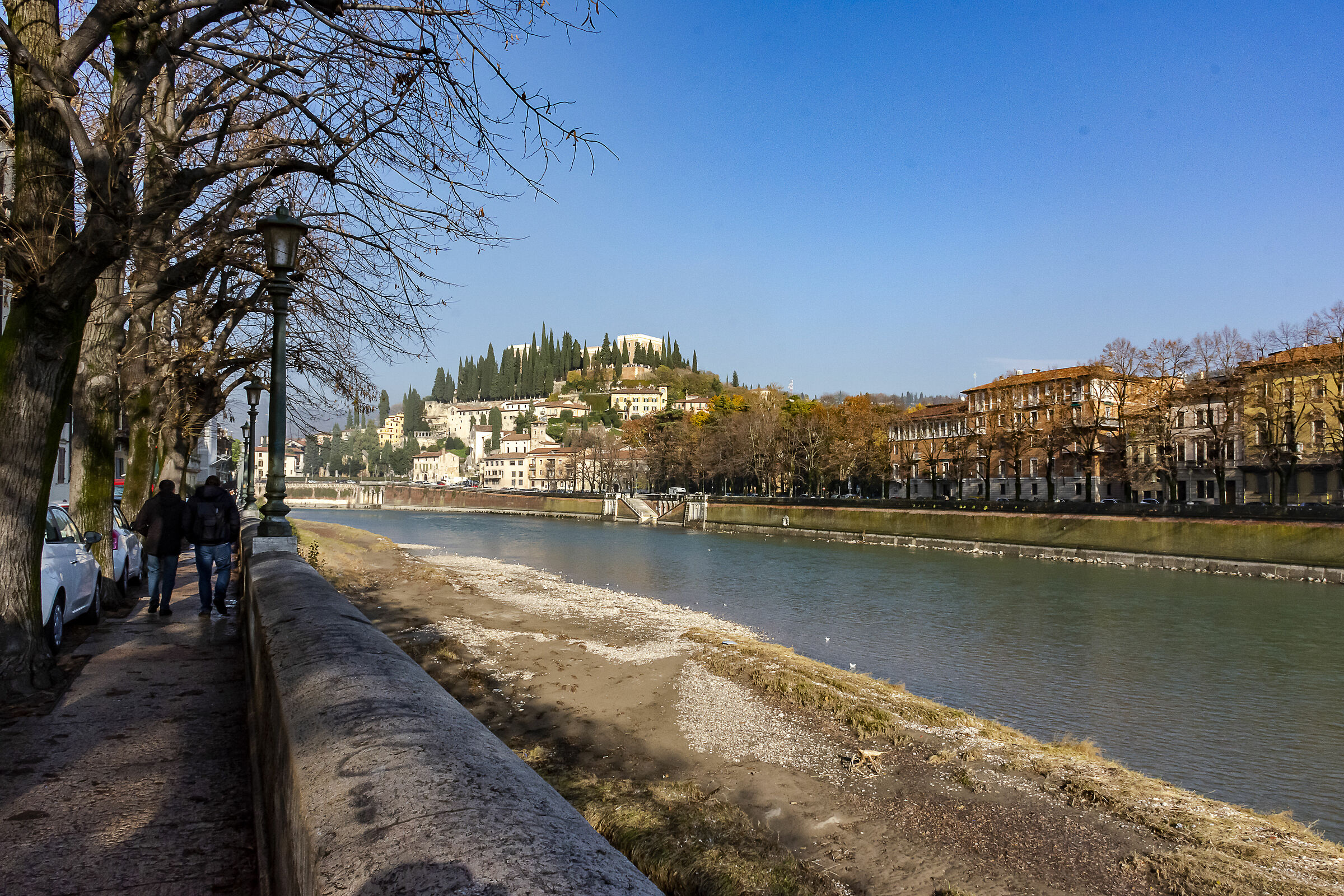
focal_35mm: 27
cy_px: 448
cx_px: 672
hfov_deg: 67.4
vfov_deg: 47.9
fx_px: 1008
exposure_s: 1/1000
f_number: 16
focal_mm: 18
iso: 1000
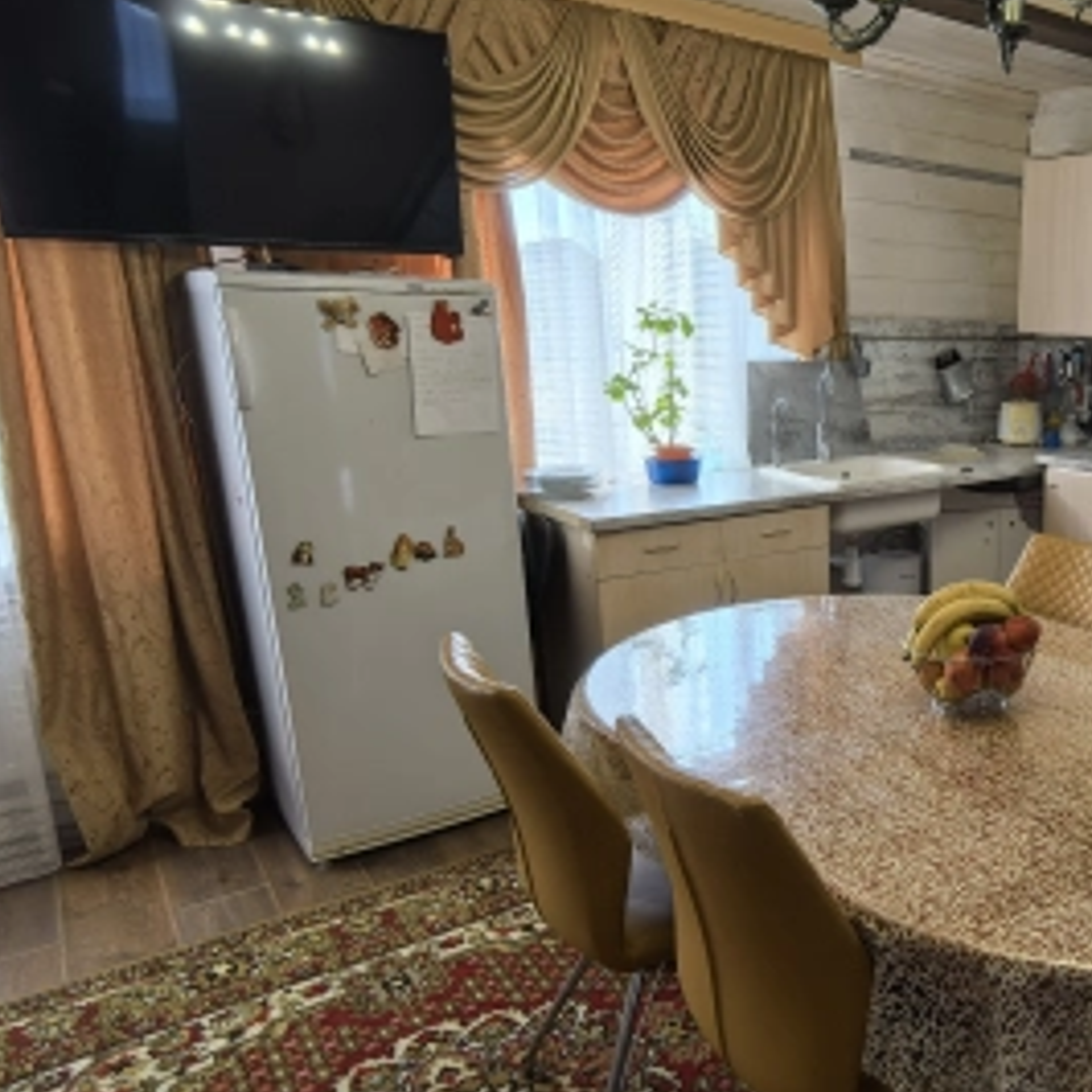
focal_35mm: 27
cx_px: 961
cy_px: 591
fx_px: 964
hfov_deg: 52.7
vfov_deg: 59.0
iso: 80
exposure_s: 1/100
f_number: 2.2
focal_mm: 1.95
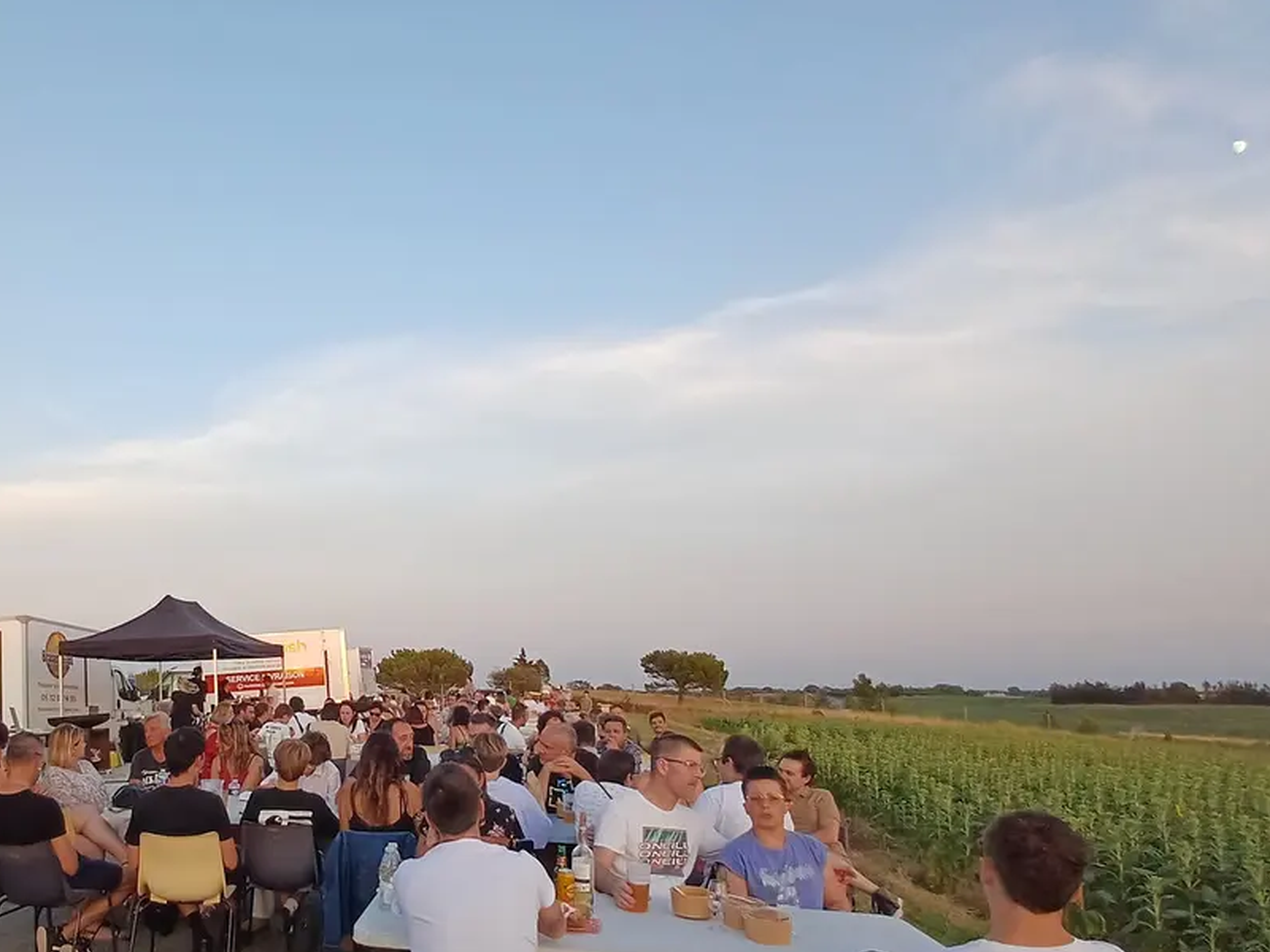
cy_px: 630
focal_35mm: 24
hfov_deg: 68.8
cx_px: 389
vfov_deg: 55.7
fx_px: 881
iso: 50
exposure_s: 1/100
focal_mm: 1.64
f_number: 2.2
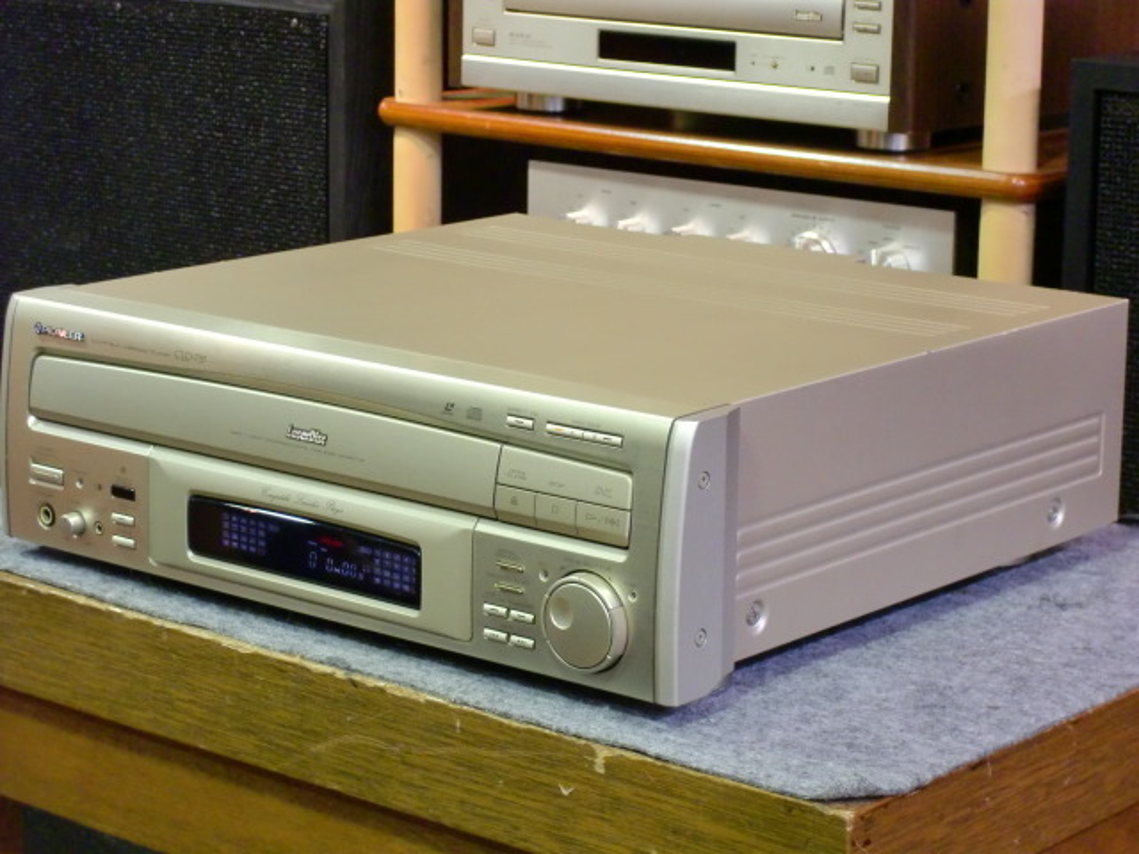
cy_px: 427
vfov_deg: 15.9
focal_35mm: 93
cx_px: 570
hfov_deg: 21.1
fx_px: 3060
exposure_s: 1/13
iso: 400
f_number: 5.2
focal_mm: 16.5
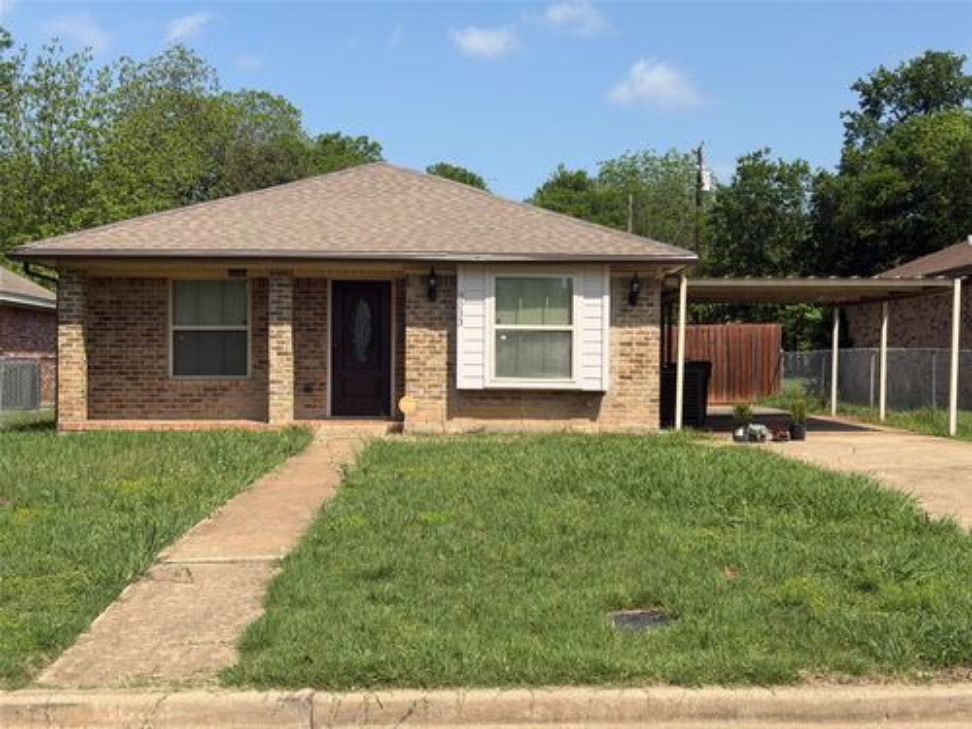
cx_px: 486
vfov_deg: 30.3
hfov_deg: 39.7
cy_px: 364
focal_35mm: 48
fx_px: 1348
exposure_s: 1/4329
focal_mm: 6.76
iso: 64
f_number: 1.78
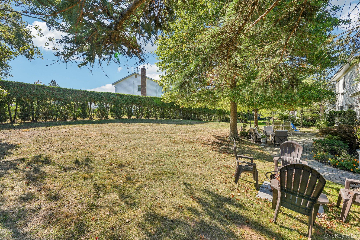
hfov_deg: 96.7
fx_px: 160
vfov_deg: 73.7
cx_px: 180
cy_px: 120
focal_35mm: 16
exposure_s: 1/100
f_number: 8
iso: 100
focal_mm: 16
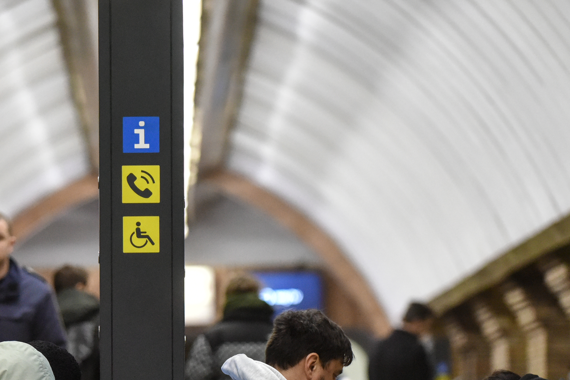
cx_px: 103
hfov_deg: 7.2
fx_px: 4498
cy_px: 364
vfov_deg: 4.8
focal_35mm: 284
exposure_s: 1/320
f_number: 2.8
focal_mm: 135
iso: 5000
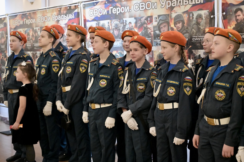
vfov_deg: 25.0
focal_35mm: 54
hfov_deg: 36.9
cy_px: 81
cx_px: 122
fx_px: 366
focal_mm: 54
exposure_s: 1/125
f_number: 4
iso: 18000
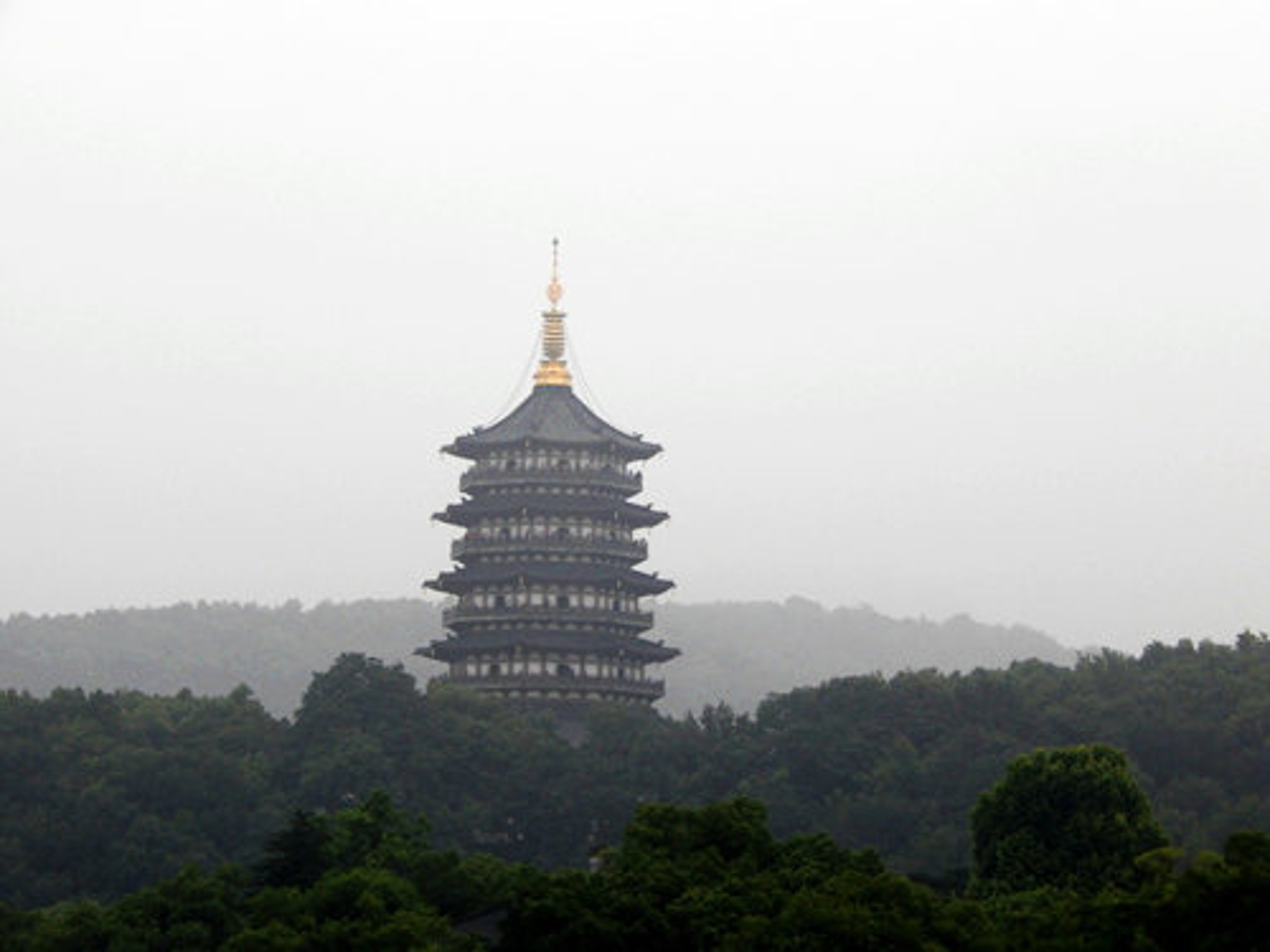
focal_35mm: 162
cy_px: 476
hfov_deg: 12.2
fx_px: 5943
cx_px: 635
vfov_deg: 9.2
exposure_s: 1/80
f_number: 5.1
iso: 125
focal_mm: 28.7
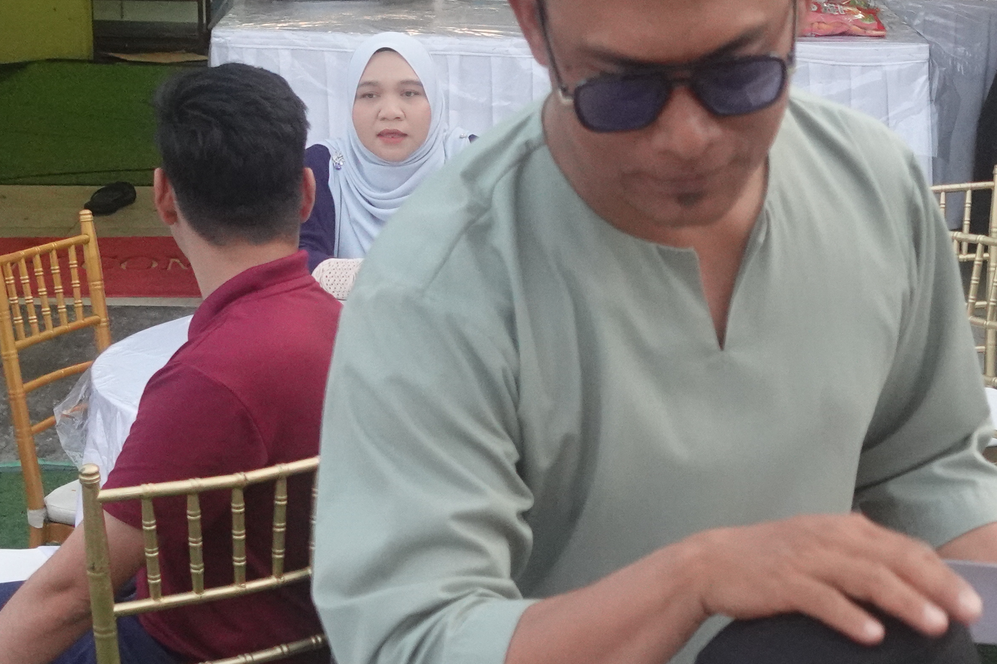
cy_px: 541
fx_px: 2381
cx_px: 739
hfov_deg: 23.4
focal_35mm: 86
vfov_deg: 15.8
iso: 2500
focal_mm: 14.12
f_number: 2.8
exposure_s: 1/160
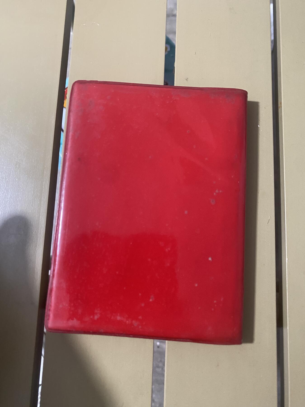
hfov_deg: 53.1
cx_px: 152
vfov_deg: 67.3
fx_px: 305
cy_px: 204
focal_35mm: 26
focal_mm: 4.25
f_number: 1.8
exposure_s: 1/50
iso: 400
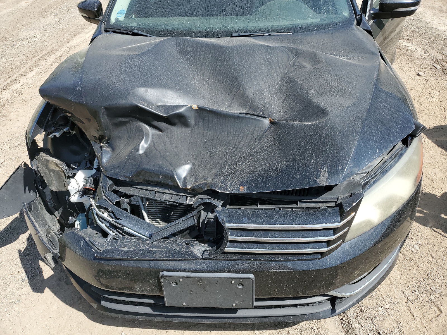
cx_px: 224
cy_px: 168
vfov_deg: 53.1
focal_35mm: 26
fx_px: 336
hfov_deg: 67.3
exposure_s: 1/1667
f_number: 1.5
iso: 50
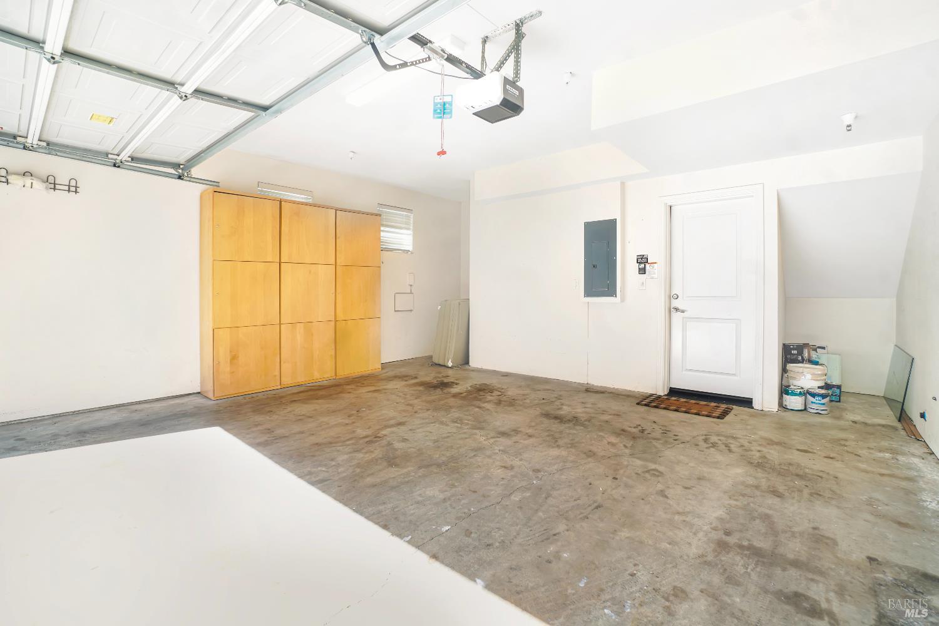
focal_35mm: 15
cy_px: 313
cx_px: 470
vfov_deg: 77.3
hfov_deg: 100.4
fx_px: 391
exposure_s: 1/13
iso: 125
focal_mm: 10
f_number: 9
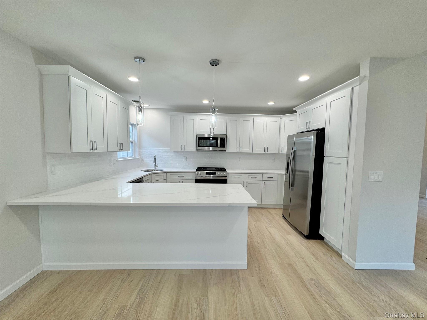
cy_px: 160
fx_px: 173
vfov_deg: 85.7
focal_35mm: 14
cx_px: 214
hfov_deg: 102.1
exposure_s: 1/120
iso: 80
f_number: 2.2
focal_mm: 2.22
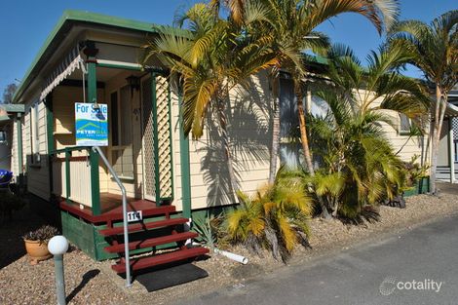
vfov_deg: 47.9
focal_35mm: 27
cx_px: 229
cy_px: 152
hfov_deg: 67.4
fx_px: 343
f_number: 9
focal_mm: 18
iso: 100
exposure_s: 1/320
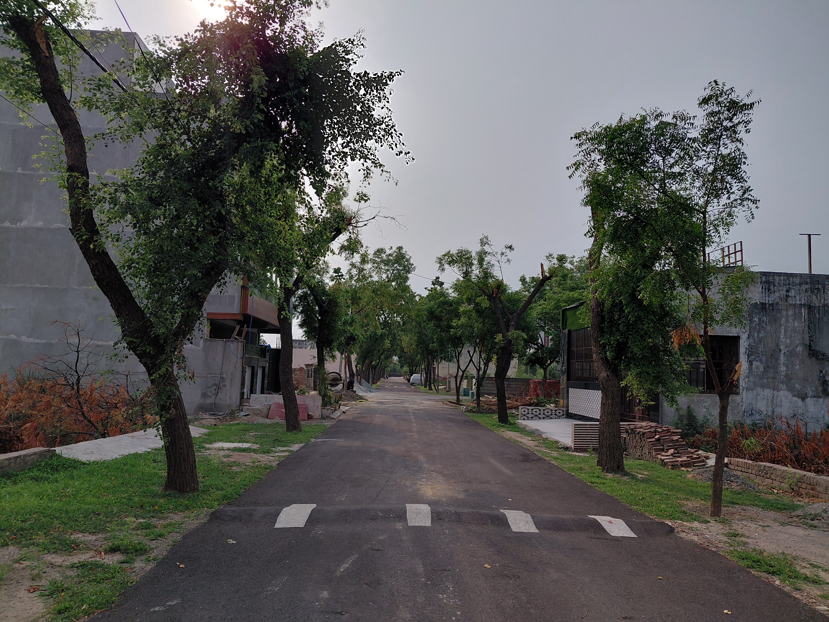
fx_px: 599
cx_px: 414
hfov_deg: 69.4
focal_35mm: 25
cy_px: 311
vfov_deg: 54.9
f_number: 1.8
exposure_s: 1/4472
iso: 50
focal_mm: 4.69
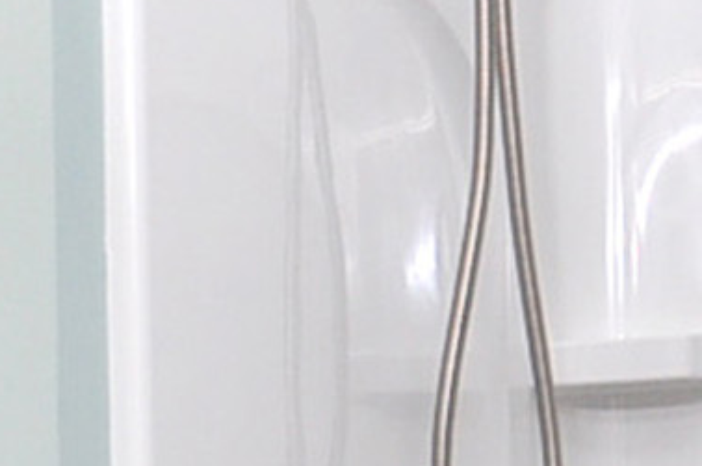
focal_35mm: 115
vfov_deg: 11.1
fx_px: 2240
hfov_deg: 16.2
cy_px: 817
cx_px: -364
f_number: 5
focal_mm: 10
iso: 250
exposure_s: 1/125
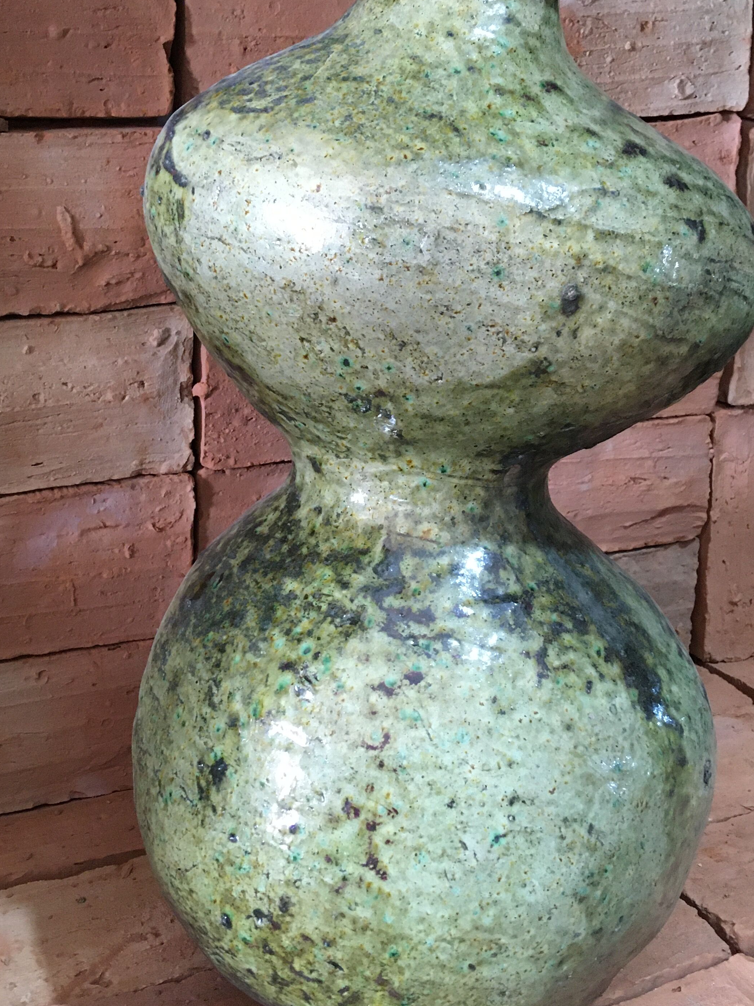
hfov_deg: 34.3
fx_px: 1220
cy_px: 440
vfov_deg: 44.7
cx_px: 317
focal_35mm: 42
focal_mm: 4.15
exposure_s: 1/33
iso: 250
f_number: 2.2
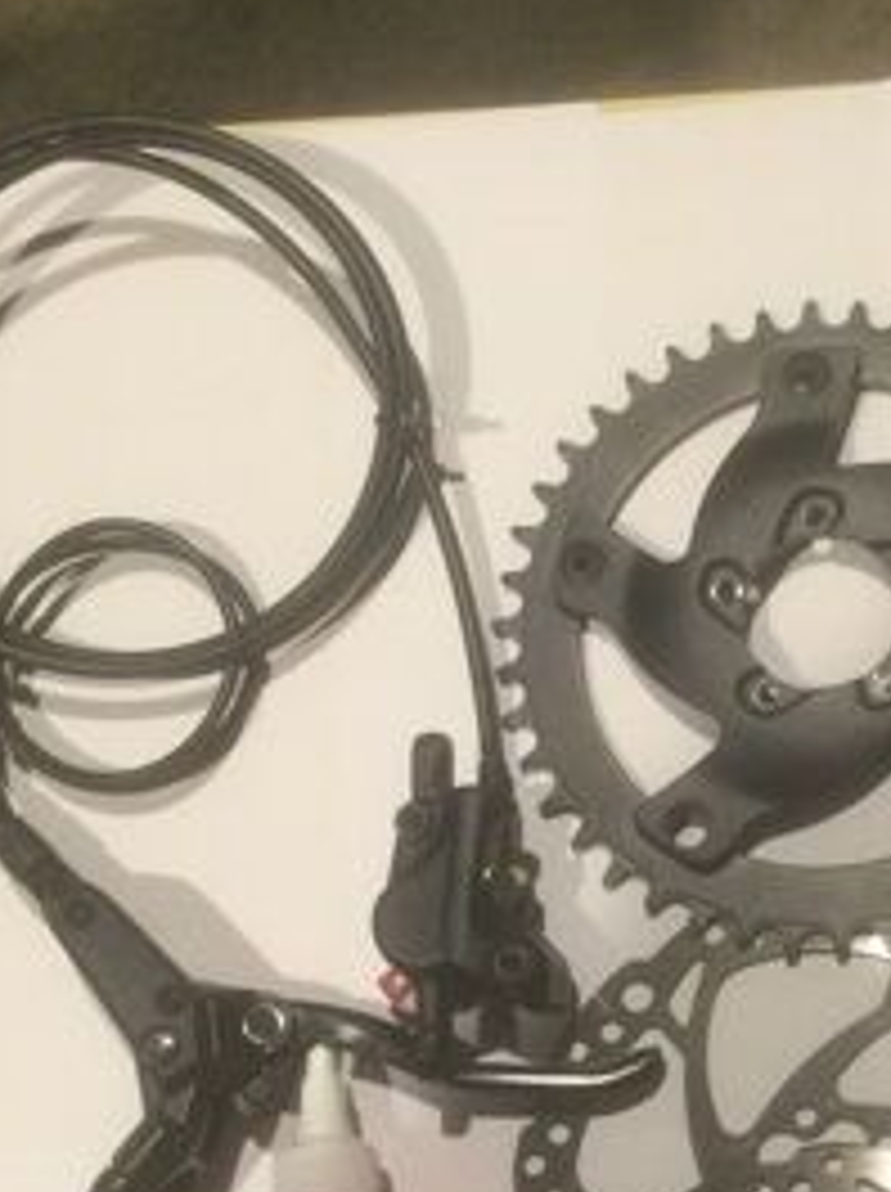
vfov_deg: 25.5
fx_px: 2580
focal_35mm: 75
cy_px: 967
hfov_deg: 19.2
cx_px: 819
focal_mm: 3.3
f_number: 2.4
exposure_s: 1/33
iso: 100
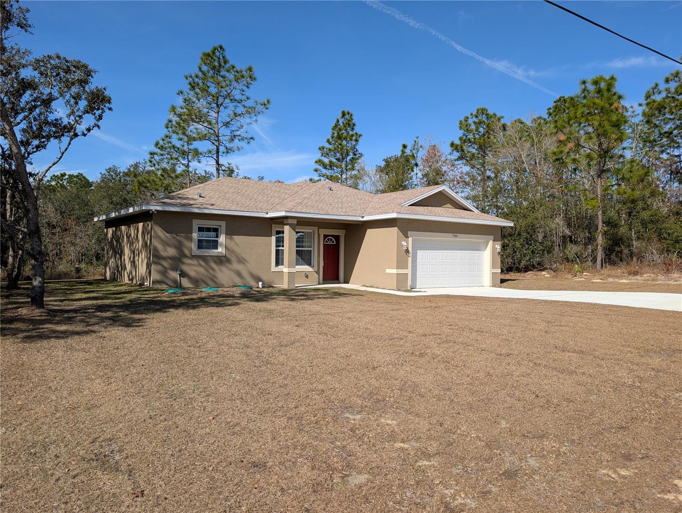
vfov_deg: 56.9
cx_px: 341
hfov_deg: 71.5
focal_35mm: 24
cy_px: 256
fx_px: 473
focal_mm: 6.9
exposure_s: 1/1513
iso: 20
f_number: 1.68
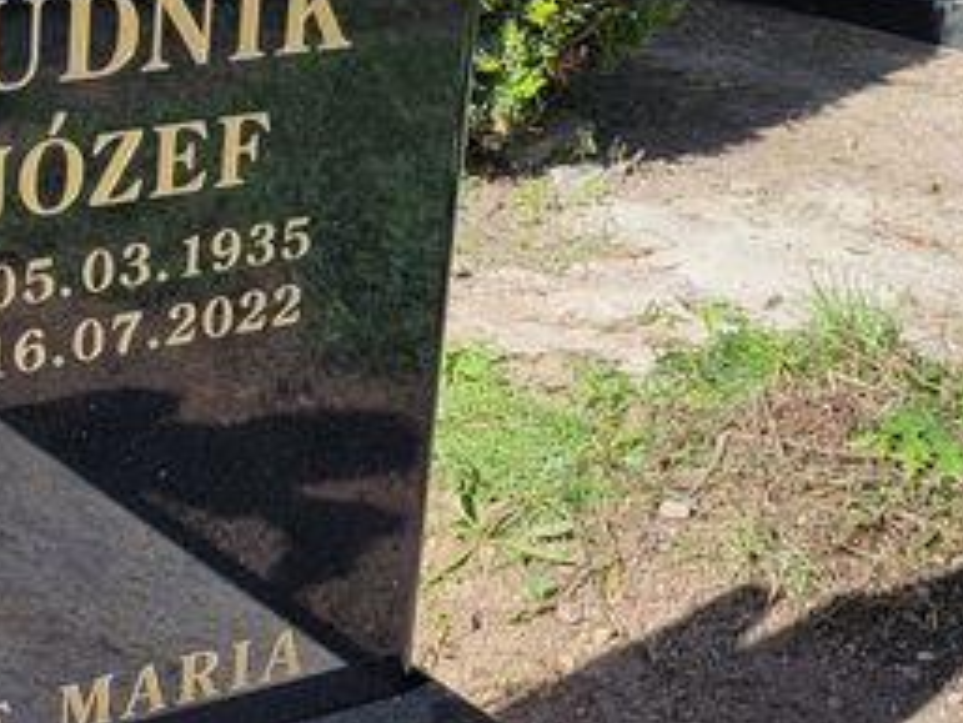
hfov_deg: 20.8
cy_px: 376
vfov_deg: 16.2
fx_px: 2533
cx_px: -22
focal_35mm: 91
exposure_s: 1/1606
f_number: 1.8
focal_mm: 5.4
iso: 40
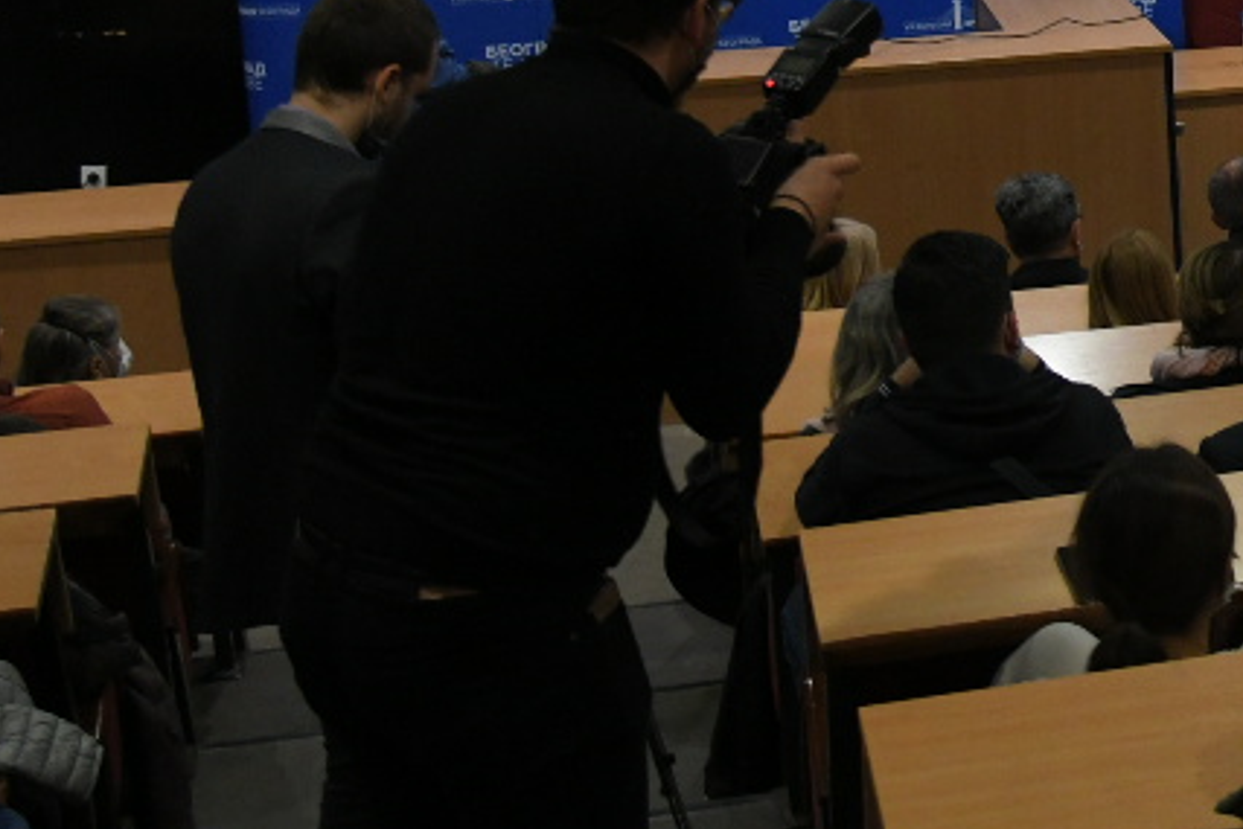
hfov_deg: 19.6
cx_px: 1834
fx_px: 3143
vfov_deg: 14.7
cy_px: -93
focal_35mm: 91
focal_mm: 24
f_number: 4
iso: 1600
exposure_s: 1/125
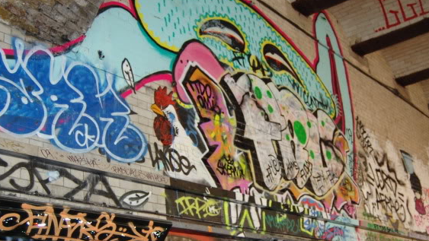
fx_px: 558
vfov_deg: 24.3
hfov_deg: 42.0
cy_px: 160
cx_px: 245
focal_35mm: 49
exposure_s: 1/6
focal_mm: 22
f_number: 3.8
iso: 400
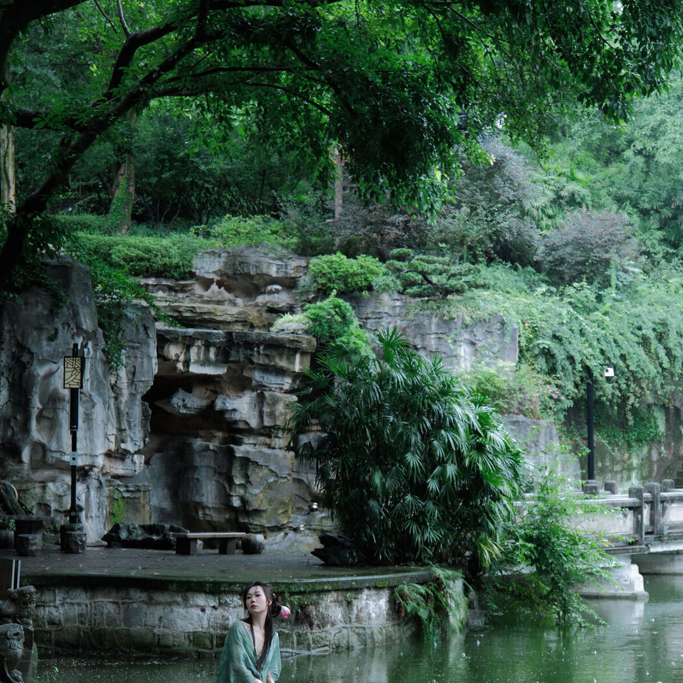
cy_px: 387
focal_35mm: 72
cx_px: 342
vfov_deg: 24.0
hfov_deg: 24.0
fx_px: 1607
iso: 800
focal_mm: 37
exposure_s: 1/160
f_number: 2.8
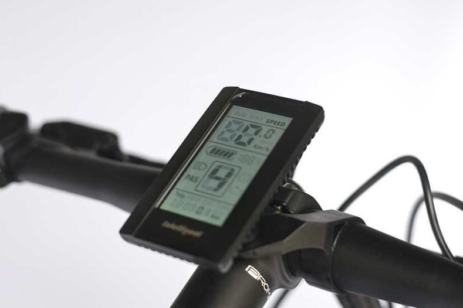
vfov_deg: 17.9
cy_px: 155
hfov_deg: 26.7
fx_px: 977
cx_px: 232
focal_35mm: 76
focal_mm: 50
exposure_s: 1/200
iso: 800
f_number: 3.2
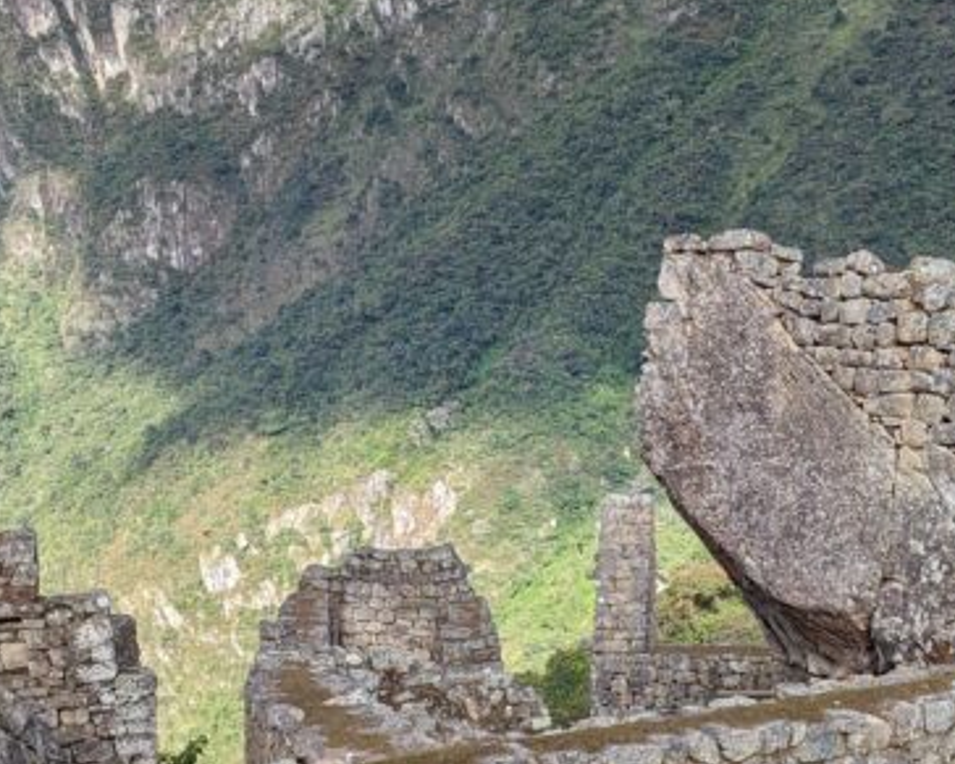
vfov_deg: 22.7
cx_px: 617
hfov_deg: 28.6
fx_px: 1865
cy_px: 647
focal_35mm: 66
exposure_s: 1/1287
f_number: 1.85
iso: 46
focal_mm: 6.81
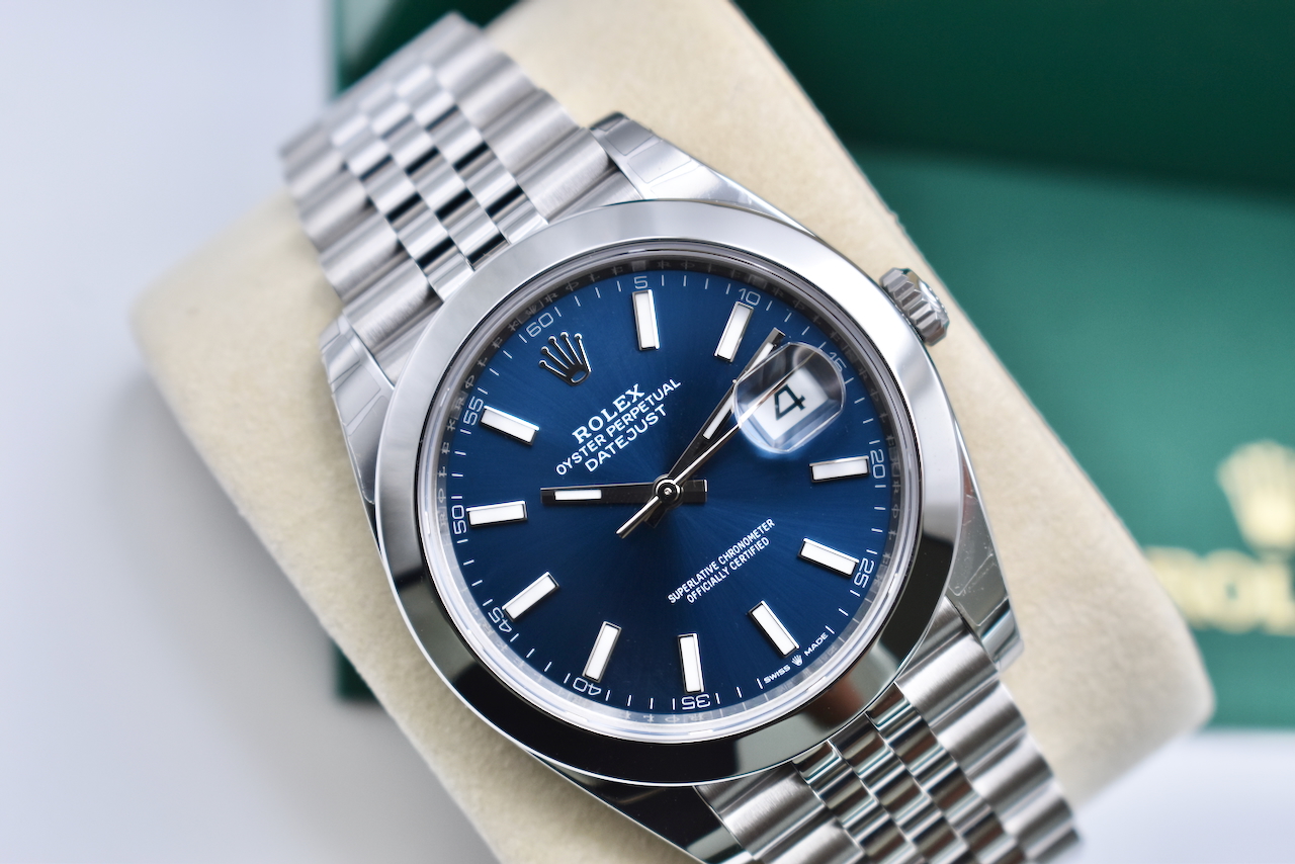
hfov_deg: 26.0
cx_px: 648
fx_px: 2806
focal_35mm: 78
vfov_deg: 17.5
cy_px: 432
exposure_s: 1/125
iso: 560
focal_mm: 52
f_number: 5.6
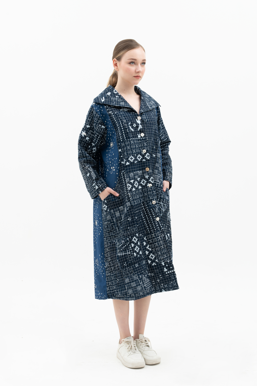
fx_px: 503
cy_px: 193
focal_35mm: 47
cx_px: 128
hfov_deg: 28.6
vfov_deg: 41.9
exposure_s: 1/160
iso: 100
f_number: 11
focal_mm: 47
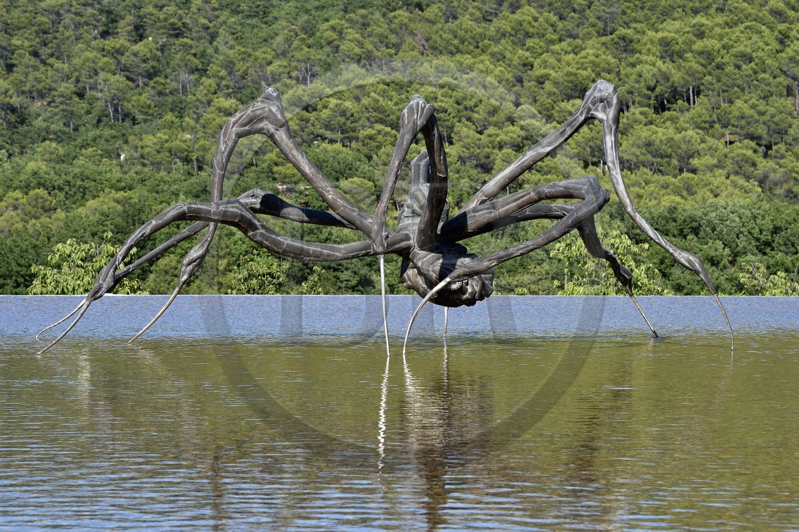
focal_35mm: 130
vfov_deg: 10.5
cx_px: 400
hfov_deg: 15.8
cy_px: 266
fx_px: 2883
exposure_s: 1/320
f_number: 11
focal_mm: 130
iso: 200
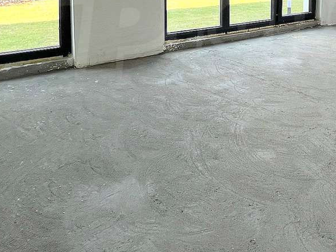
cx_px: 310
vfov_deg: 37.2
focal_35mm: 33
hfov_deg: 48.7
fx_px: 320
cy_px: -15
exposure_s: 1/246
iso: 32
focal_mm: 1.57
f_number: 1.8
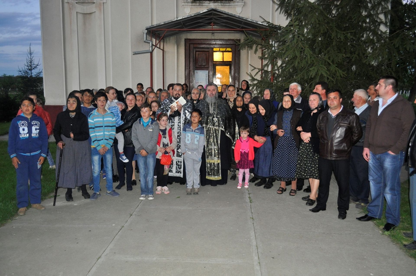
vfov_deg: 39.9
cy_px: 138
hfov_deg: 57.3
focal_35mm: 33
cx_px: 208
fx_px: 381
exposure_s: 1/60
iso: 800
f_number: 3.8
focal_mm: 22
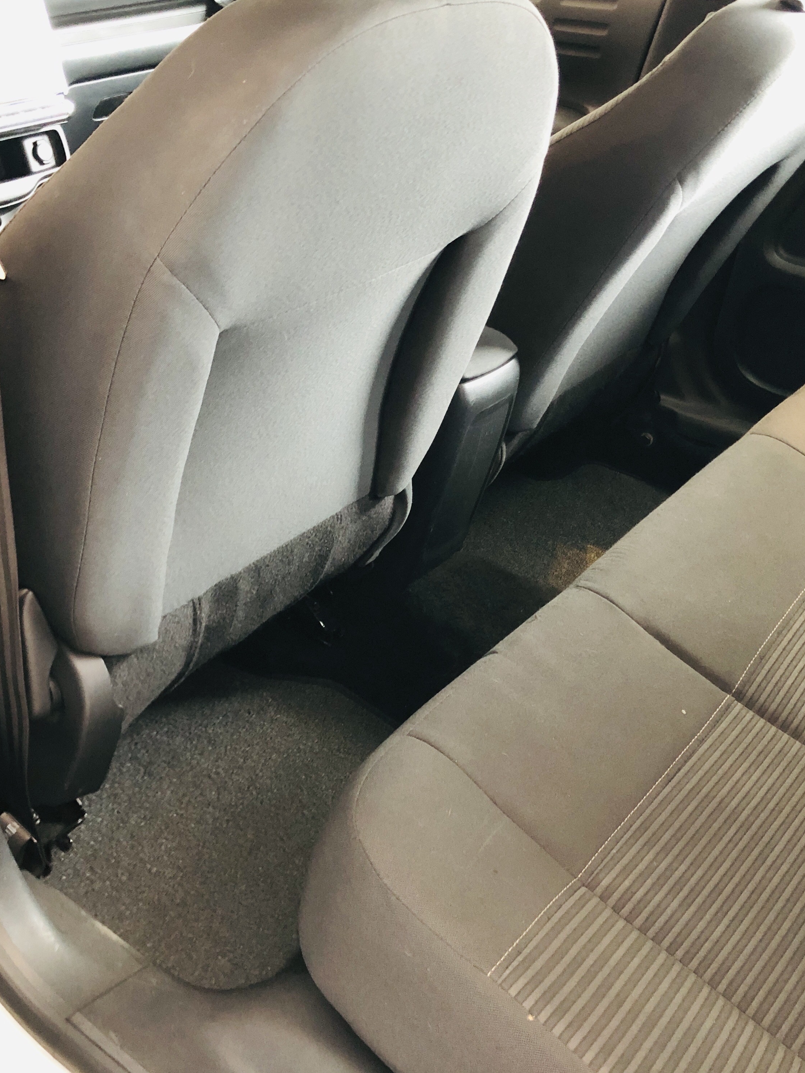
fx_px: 1178
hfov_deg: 37.6
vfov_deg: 49.0
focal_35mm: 38
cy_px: 532
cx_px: 322
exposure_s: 1/11
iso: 100
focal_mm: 3.99
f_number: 1.8
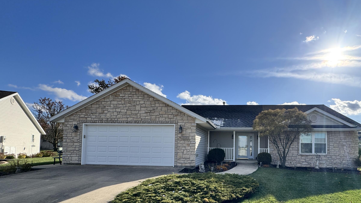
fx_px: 182
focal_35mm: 19
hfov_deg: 88.0
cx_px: 223
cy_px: 141
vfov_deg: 56.7
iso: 50
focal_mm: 2.22
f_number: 2.2
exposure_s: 1/1976
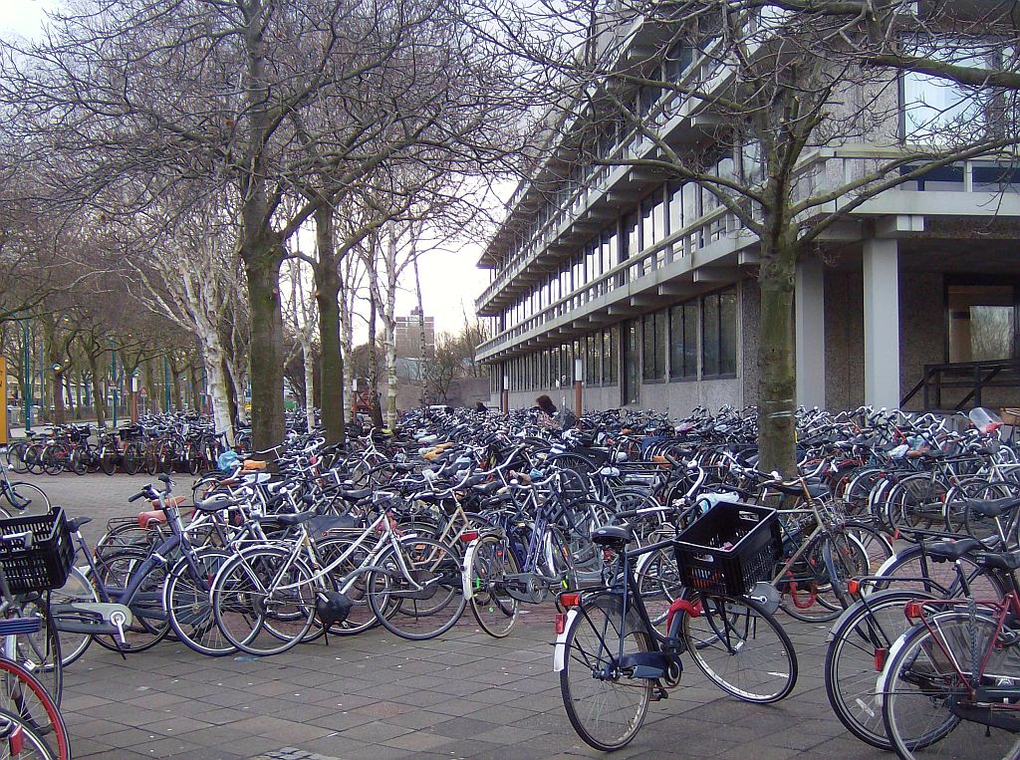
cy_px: 380
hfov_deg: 41.3
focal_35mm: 46
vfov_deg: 31.4
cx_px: 510
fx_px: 1352
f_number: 3.1
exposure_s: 1/187
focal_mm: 7.7
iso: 100
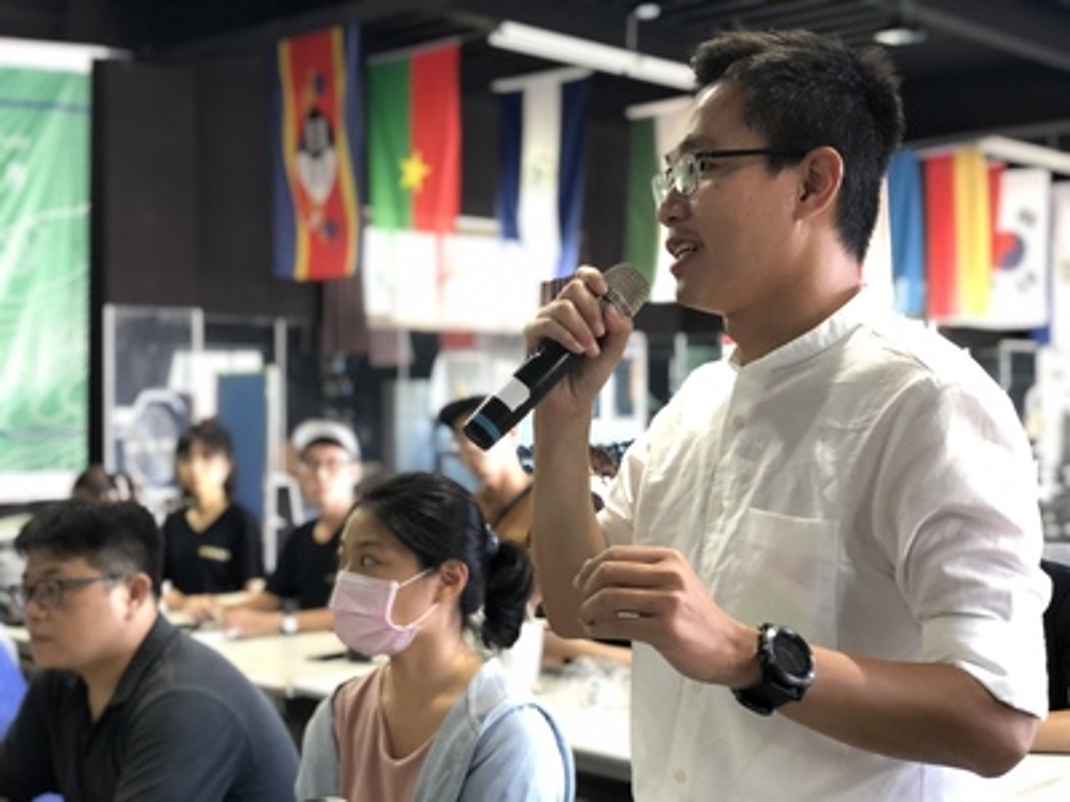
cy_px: 401
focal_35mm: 52
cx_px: 535
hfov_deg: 36.8
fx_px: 1607
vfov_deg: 28.0
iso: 125
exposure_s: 1/24
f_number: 2.4
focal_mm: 6
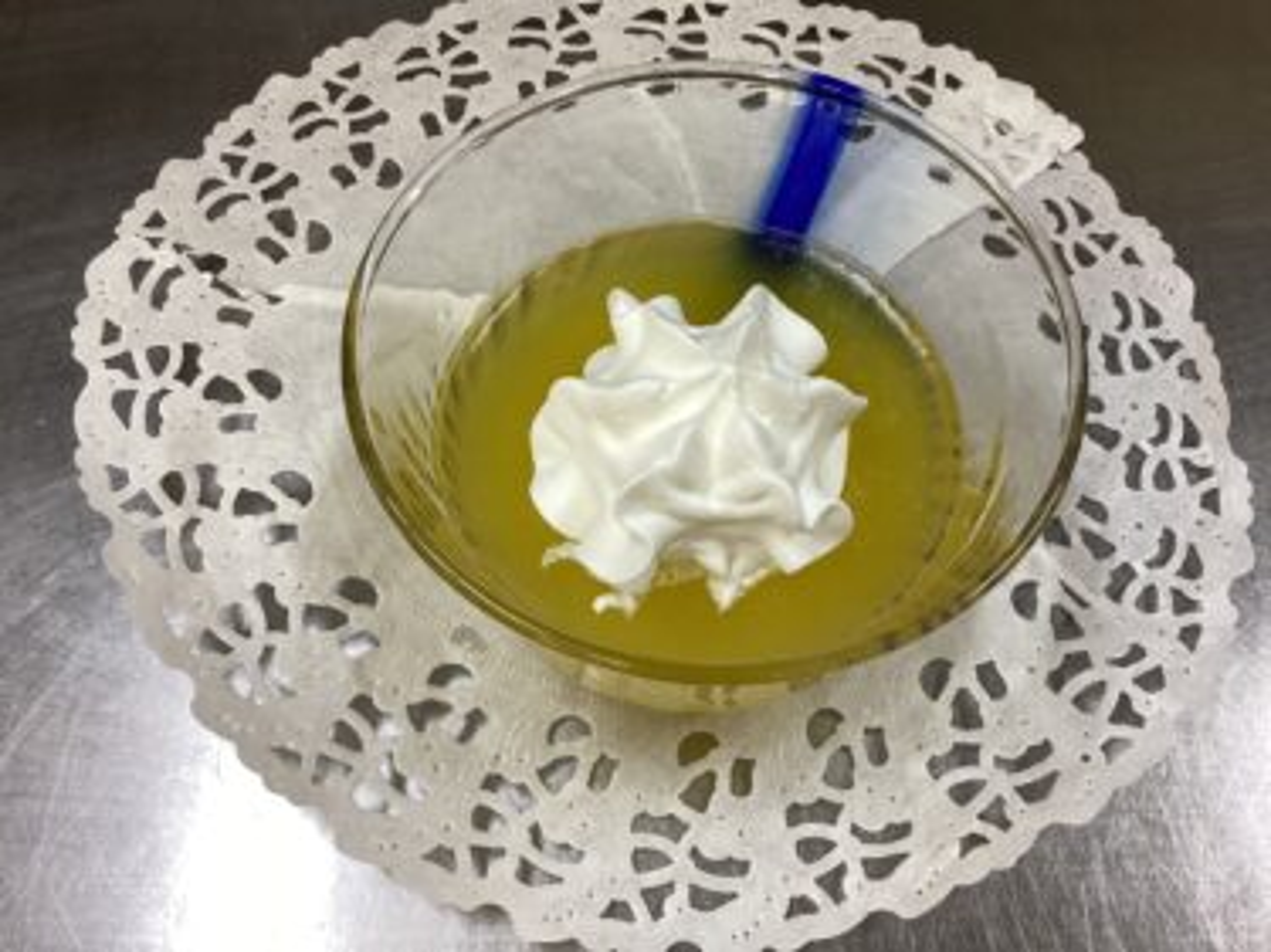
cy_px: 476
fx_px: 1138
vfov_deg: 45.4
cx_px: 636
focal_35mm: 31
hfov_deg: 58.4
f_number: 2.4
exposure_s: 1/60
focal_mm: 3.3
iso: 64
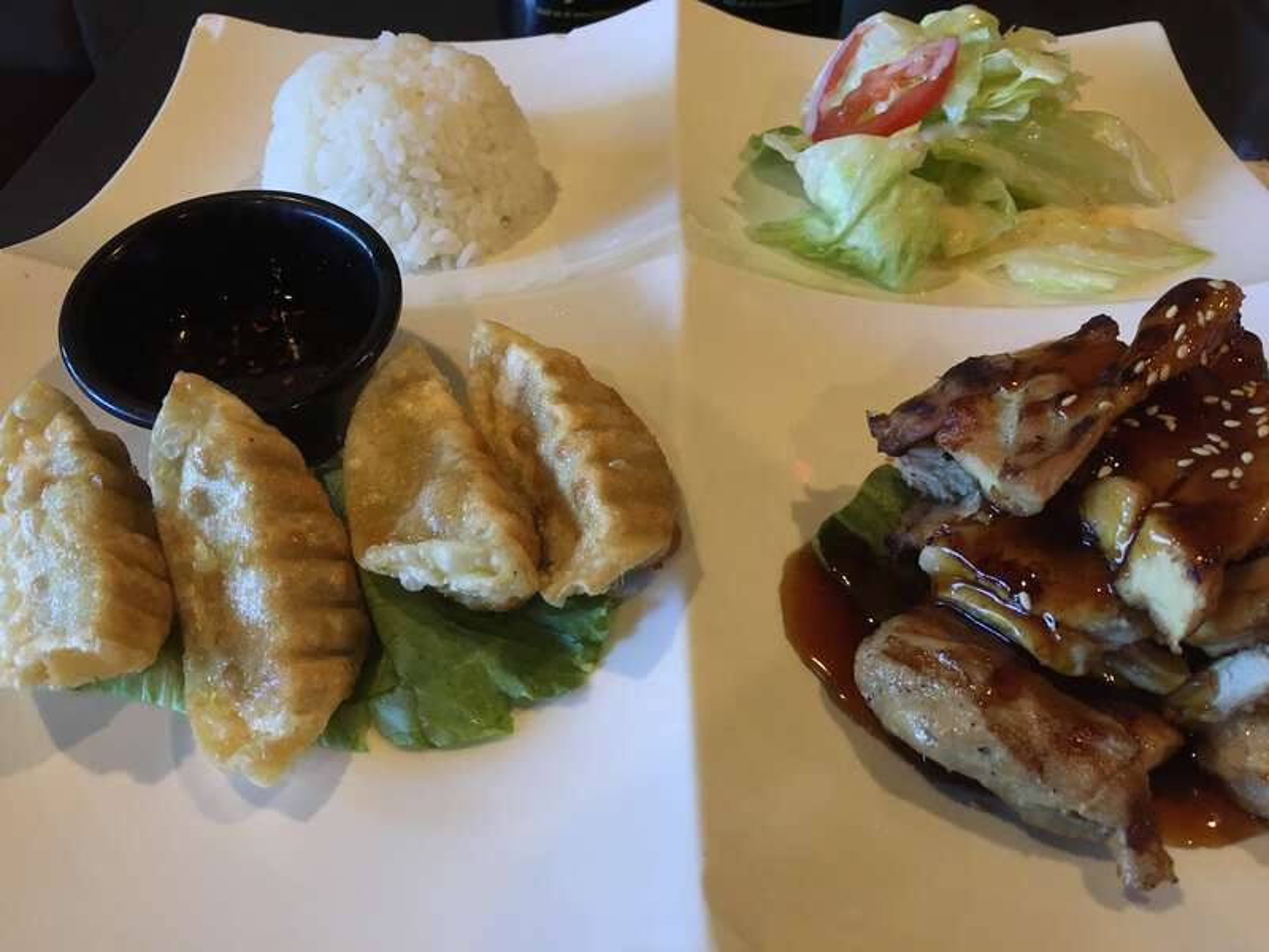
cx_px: 634
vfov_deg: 48.2
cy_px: 476
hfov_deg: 61.7
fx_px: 1063
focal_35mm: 29
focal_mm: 4.15
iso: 40
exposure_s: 1/30
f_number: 2.2
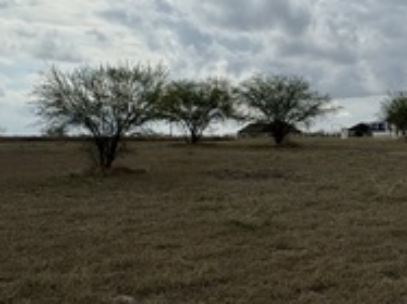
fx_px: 564
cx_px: 353
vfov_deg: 30.0
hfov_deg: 37.5
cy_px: 96
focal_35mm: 48
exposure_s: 1/3906
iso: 40
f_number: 2.2
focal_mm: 2.22
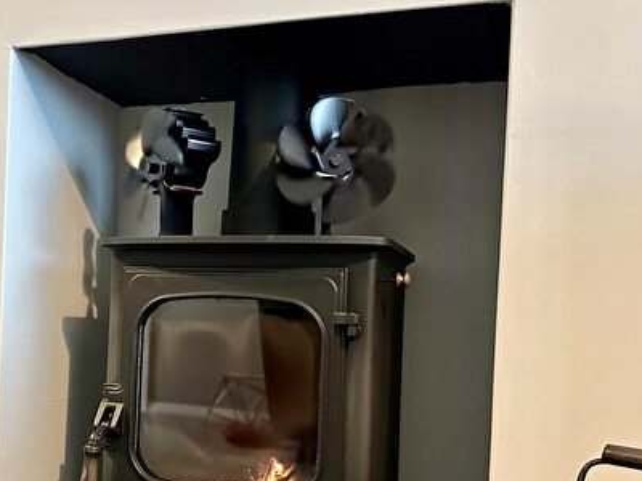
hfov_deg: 43.9
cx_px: 197
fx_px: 779
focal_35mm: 42
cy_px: 317
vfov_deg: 34.1
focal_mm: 6.86
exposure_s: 1/49
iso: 1000
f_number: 1.78
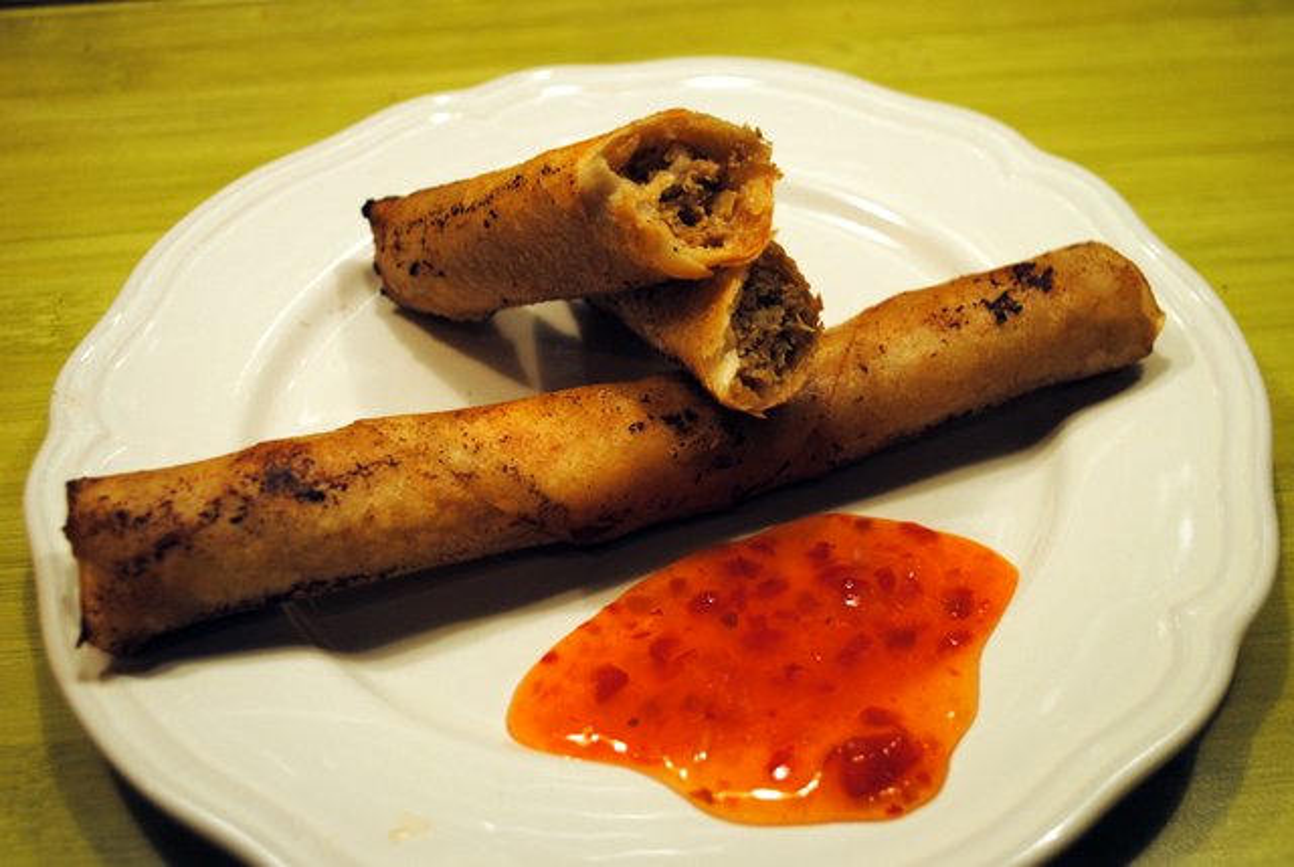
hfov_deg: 43.5
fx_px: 1620
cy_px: 434
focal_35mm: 45
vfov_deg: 30.0
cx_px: 647
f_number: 4.5
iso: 250
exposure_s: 1/30
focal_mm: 30
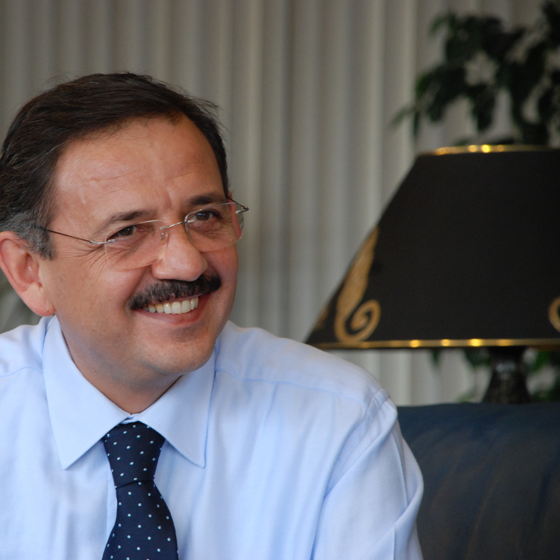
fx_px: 4715
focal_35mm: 258
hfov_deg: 6.8
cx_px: 157
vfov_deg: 6.8
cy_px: 280
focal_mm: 135
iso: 800
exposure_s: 1/50
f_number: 5.6
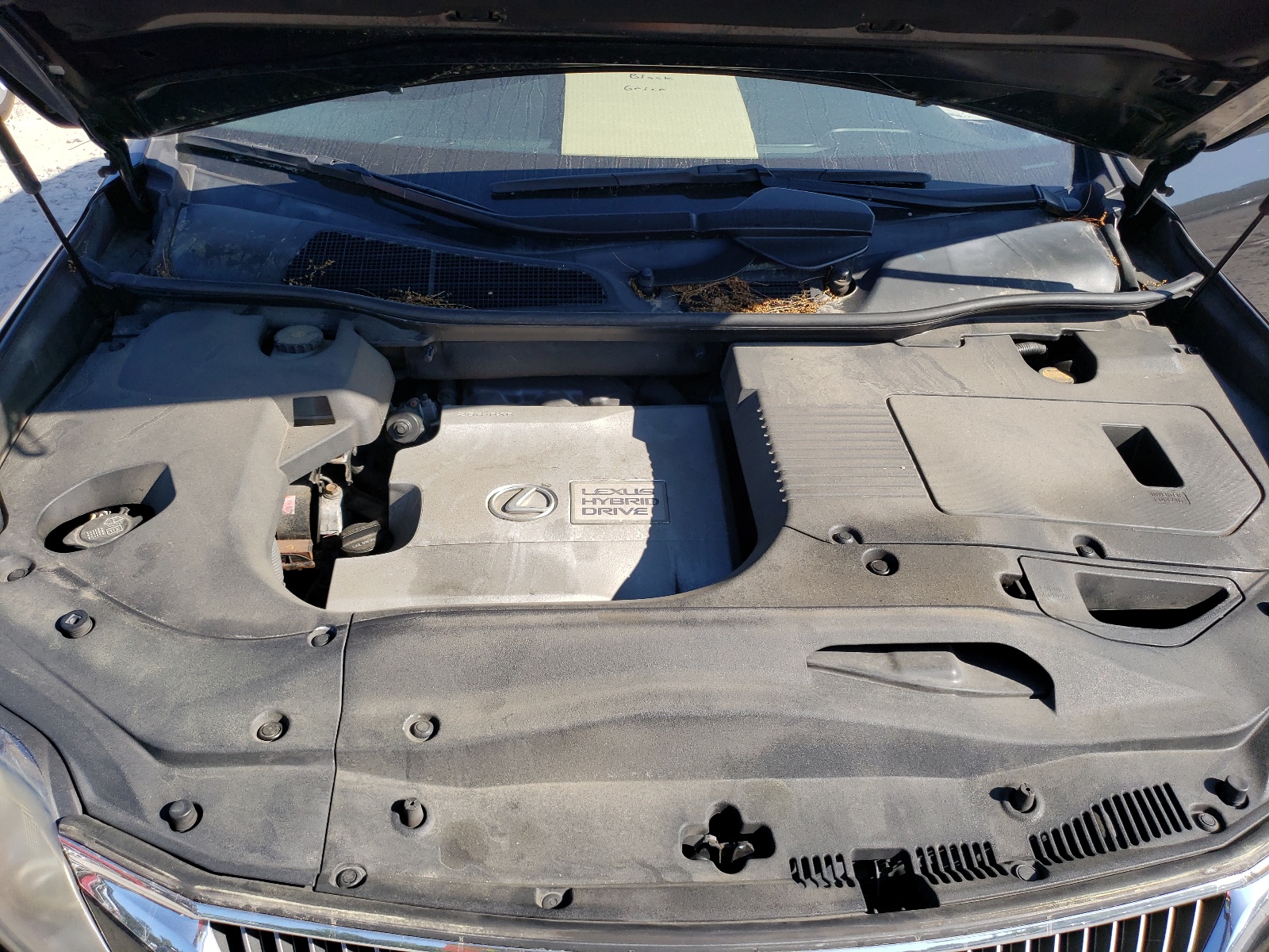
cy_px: 476
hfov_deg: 67.3
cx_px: 634
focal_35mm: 26
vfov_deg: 53.1
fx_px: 953
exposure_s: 1/1250
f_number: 1.5
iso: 50
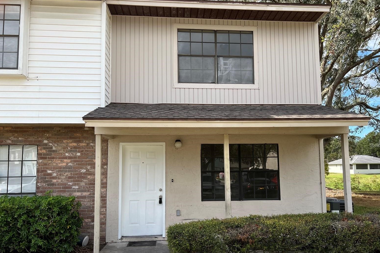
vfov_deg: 46.3
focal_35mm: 28
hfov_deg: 65.5
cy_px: 145
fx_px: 296
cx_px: 196
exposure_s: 1/1838
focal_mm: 5.7
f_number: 1.5
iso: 50
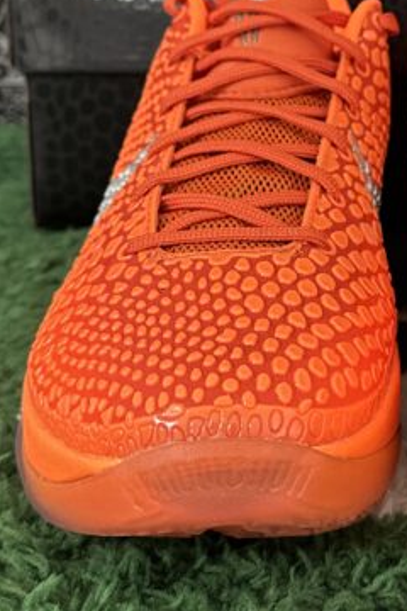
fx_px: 1204
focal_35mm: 71
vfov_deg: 28.0
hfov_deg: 18.7
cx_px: 404
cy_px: 151
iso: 400
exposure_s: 1/50
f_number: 1.78
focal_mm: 6.86
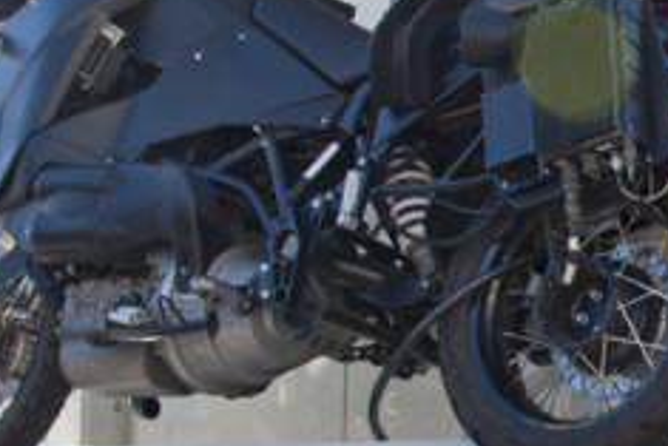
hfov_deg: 14.3
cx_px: 981
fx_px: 2506
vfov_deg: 9.9
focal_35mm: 135
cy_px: 609
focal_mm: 31
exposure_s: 1/250
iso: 200
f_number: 8
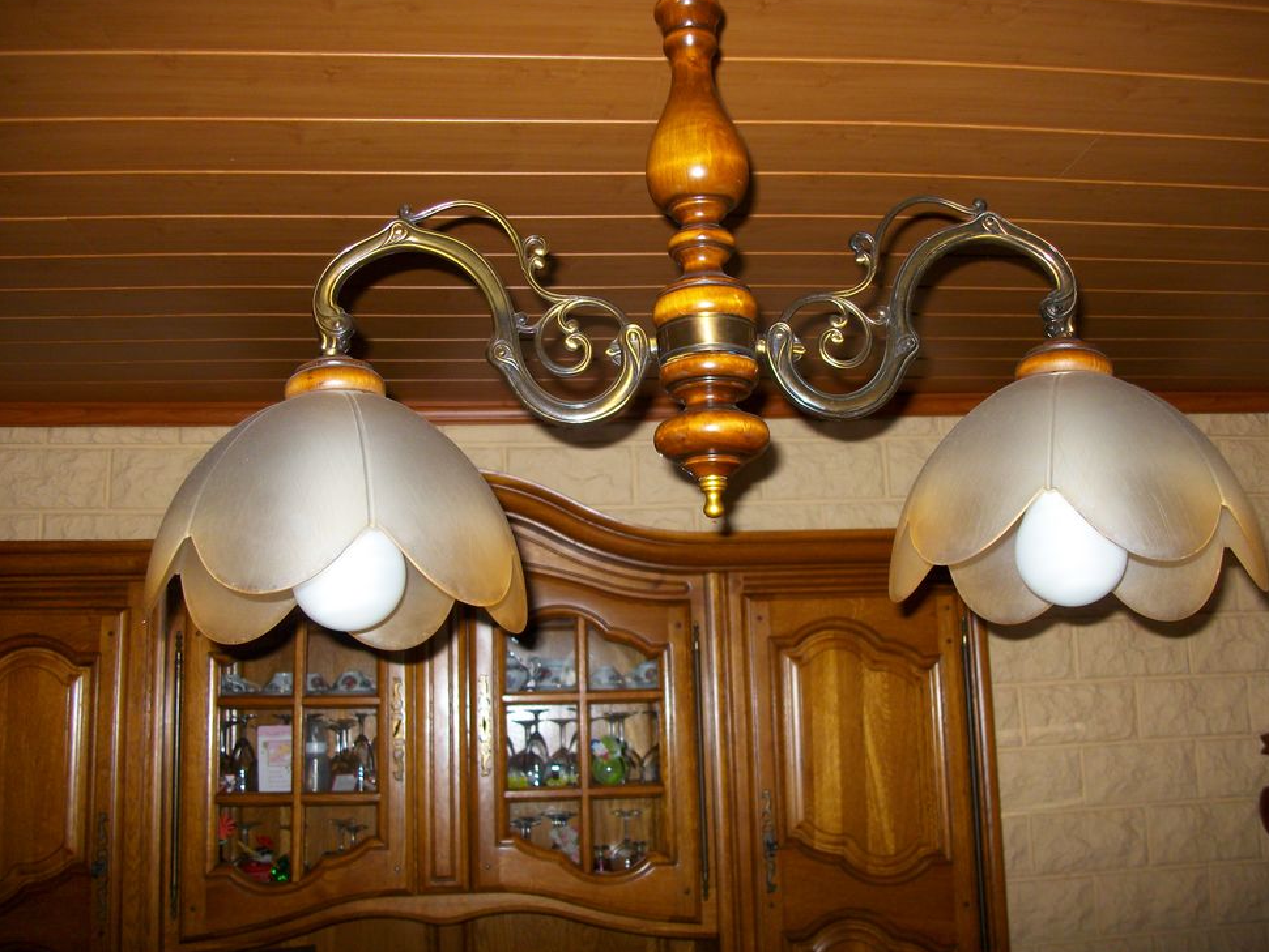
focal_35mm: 35
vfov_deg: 40.7
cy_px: 473
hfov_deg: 52.6
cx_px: 651
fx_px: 1284
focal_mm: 5.7
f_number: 2.9
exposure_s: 1/40
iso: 134
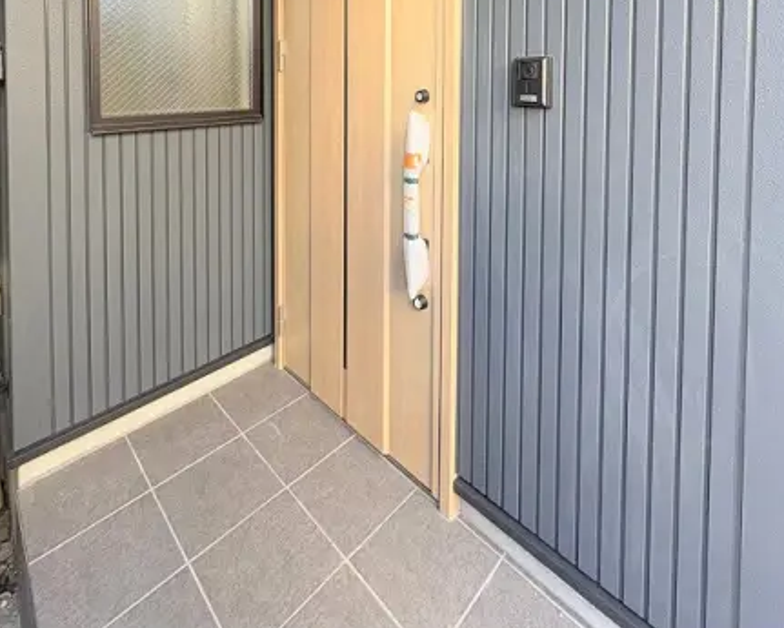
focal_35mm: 19
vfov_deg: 62.4
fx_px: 441
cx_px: 400
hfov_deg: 83.3
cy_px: 93
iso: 160
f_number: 2.2
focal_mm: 2.22
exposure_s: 1/99
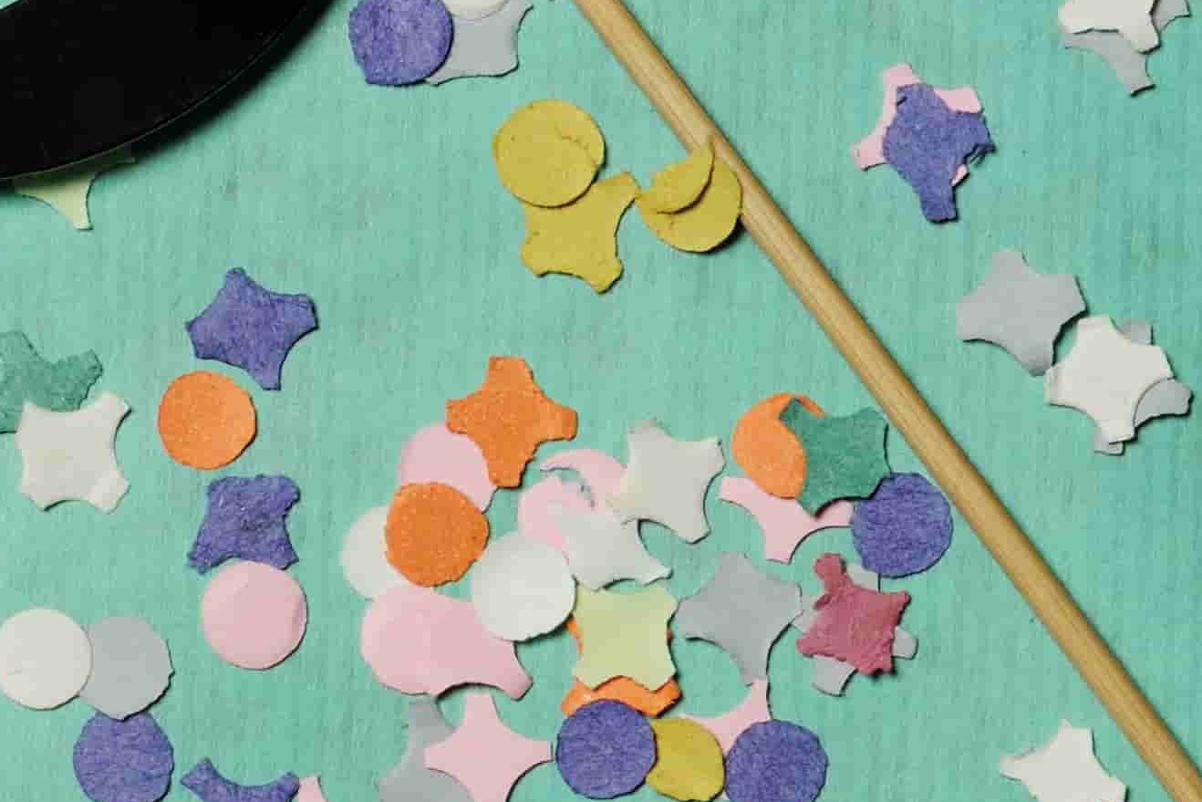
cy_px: 858
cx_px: -737
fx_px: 13022
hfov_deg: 5.2
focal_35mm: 390
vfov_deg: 3.5
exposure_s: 1/100
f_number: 10
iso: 100
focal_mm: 85
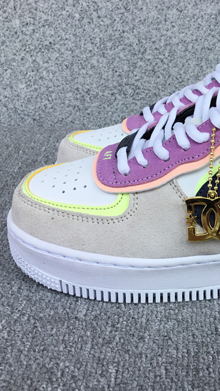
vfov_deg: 44.6
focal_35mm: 46
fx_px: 477
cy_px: 195
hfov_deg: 24.7
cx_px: 224
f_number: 2.4
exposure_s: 1/867
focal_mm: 3.3
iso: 25
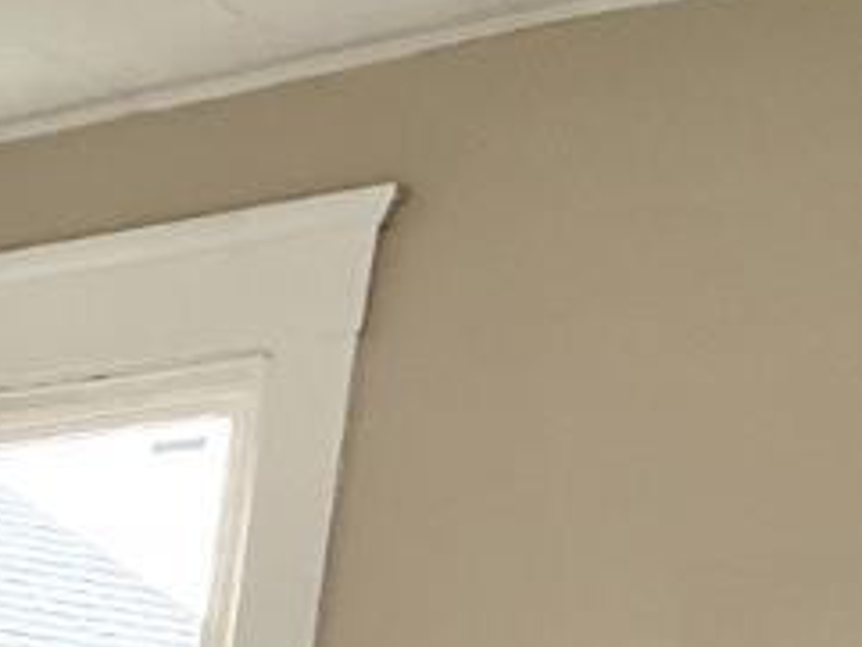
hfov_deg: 16.8
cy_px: 1449
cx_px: -866
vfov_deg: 13.5
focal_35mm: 87
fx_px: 2168
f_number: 2.2
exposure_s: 1/99
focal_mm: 2.22
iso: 100
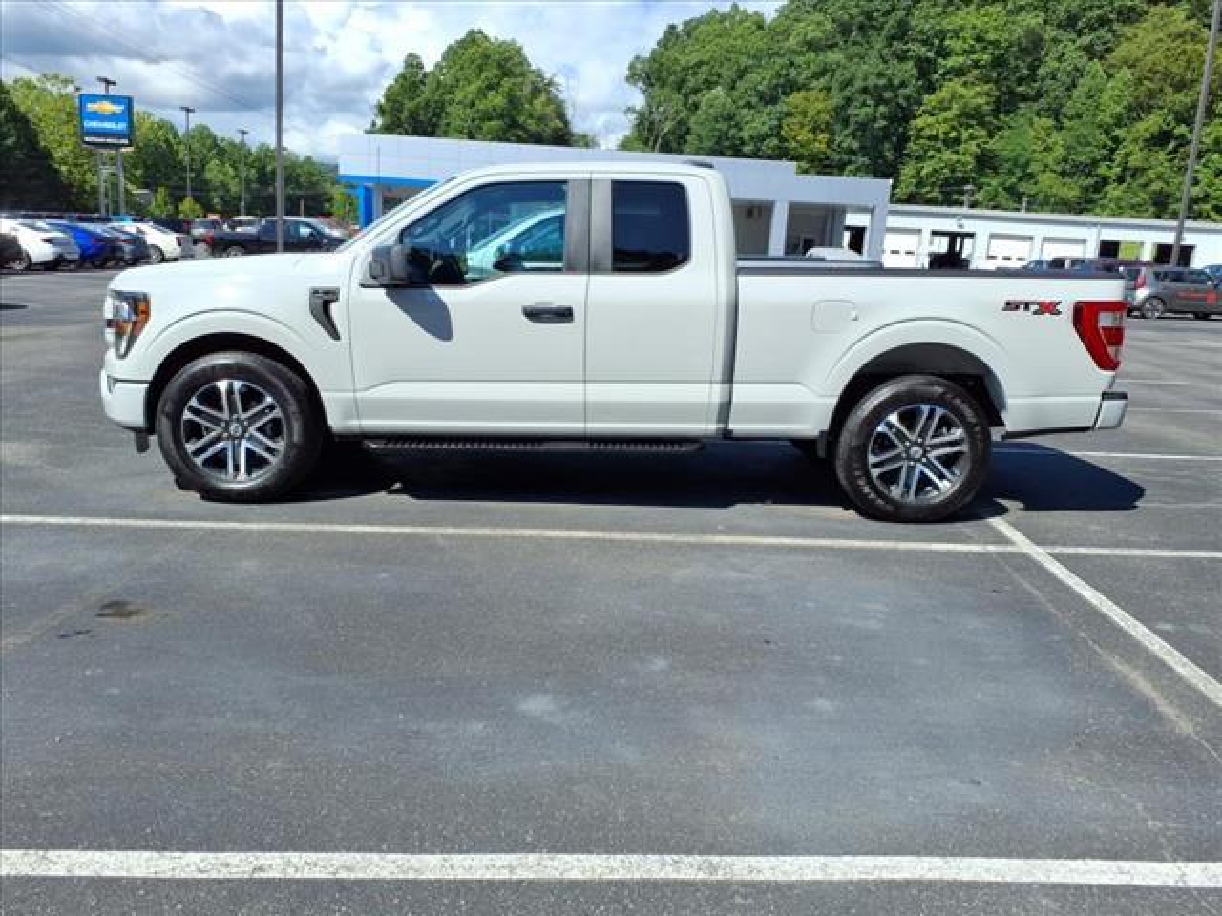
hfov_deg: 65.3
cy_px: 458
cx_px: 611
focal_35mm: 27
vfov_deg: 51.4
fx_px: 953
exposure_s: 1/1667
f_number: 1.9
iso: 40
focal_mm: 3.58
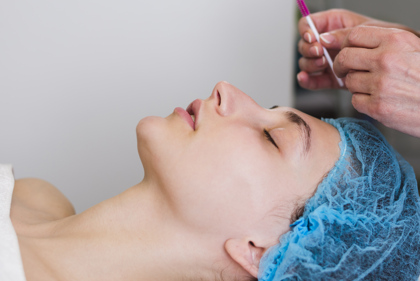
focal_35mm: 82
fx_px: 957
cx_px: 198
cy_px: 108
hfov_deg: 24.7
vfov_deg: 16.7
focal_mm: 50
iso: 125
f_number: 2.8
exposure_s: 1/125
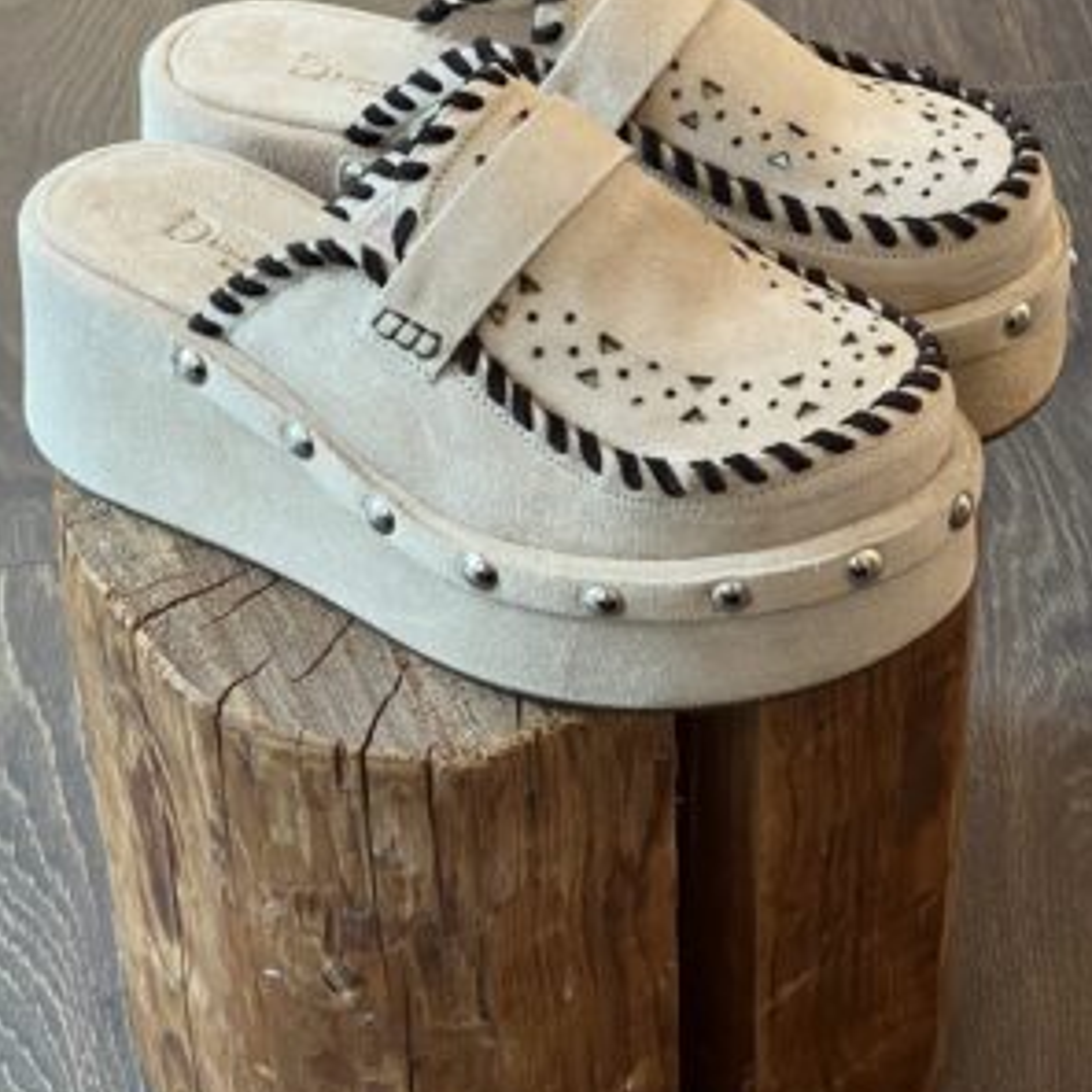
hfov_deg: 18.9
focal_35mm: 92
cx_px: 546
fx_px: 3284
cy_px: 406
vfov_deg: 18.8
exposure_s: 1/50
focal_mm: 9
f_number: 2.8
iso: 640
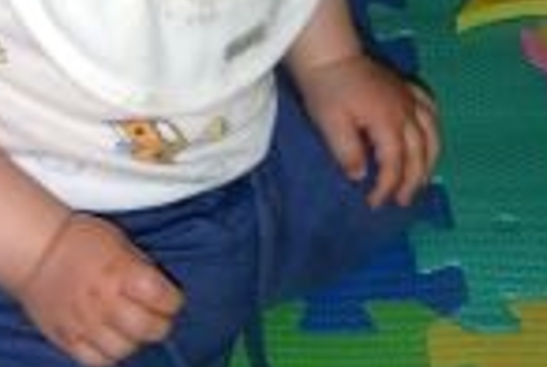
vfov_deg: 12.5
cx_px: 124
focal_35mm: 108
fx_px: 1644
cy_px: -64
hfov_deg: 18.7
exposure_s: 1/30
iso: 100
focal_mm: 7.8
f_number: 2.8
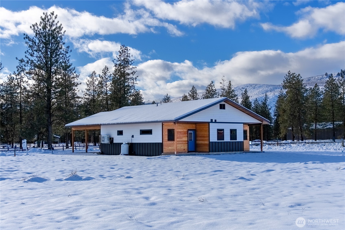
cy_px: 115
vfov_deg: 26.6
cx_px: 172
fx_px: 487
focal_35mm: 51
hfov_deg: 39.0
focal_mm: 50.8
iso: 100
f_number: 22
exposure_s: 1/8000
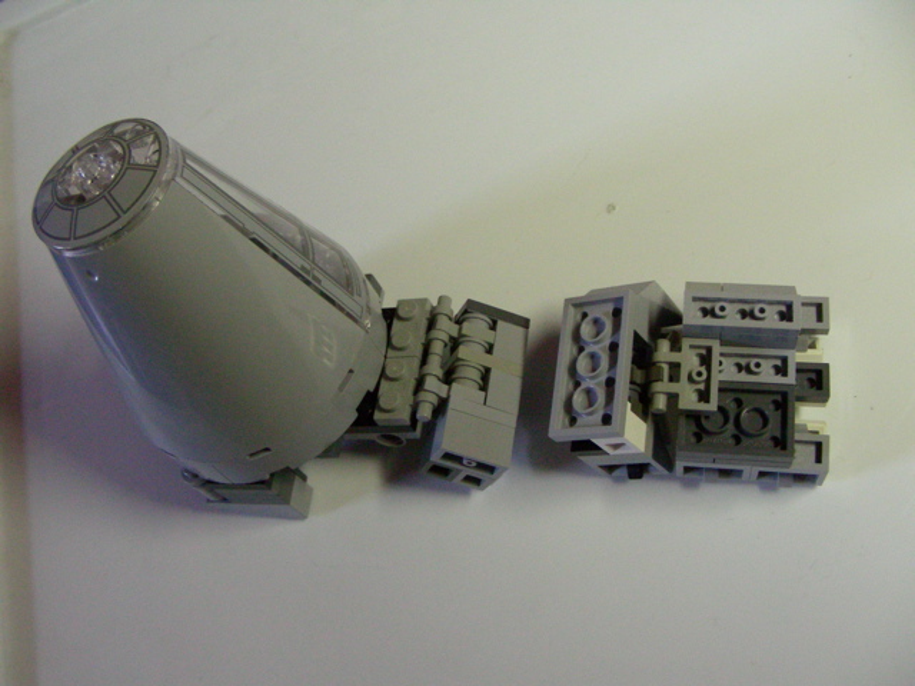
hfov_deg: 49.0
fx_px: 1004
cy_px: 343
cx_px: 458
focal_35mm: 38
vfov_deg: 37.7
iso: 400
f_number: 3.5
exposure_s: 1/61
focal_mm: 6.3
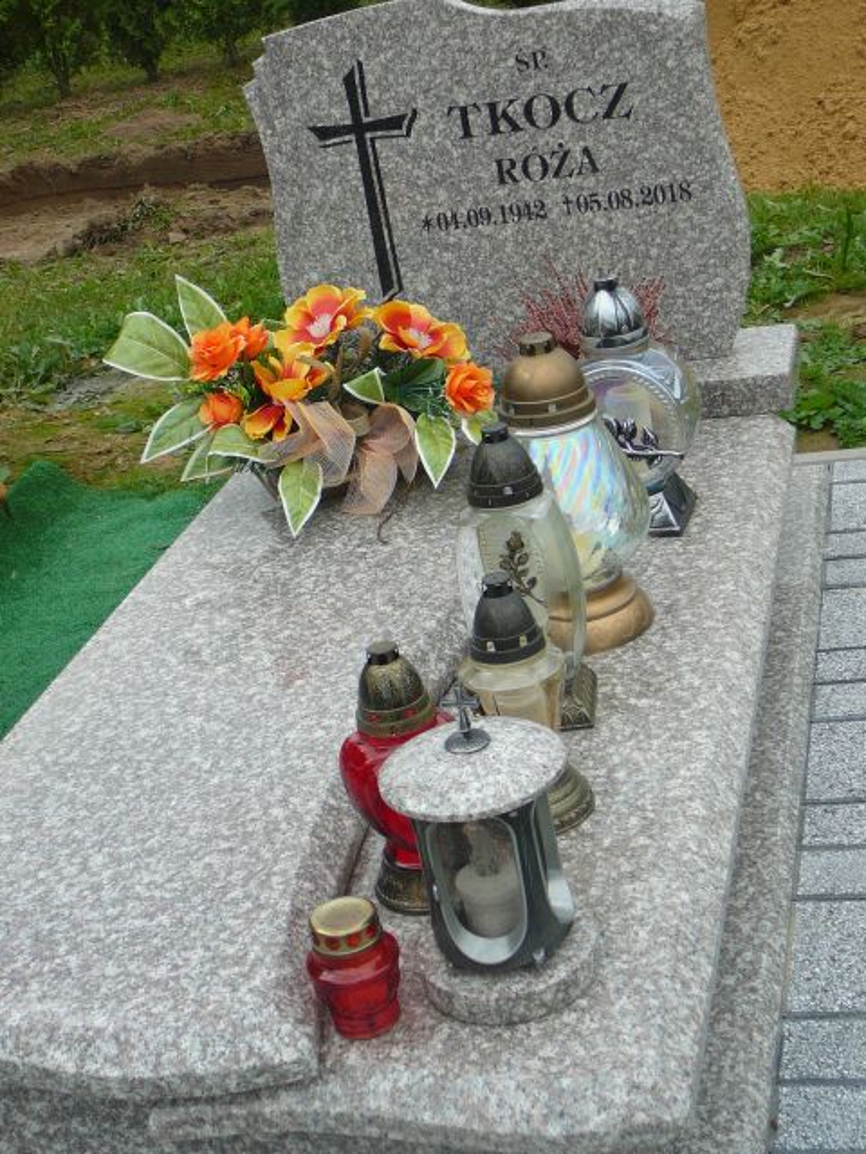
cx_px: 433
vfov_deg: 36.8
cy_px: 577
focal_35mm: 52
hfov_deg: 28.0
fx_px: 1735
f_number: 3.4
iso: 80
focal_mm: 7.8
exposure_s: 1/250
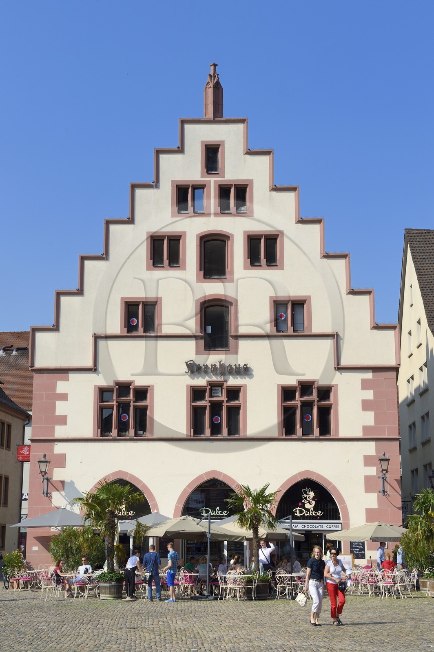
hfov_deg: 24.2
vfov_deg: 35.7
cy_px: 326
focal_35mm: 56
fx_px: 1014
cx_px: 217
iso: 200
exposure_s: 1/250
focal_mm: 56
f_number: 13
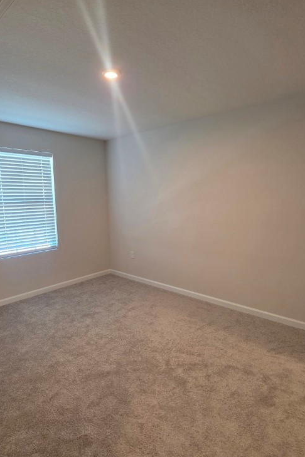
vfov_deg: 86.9
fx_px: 241
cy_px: 224
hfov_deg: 64.5
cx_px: 158
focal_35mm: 19
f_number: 1.9
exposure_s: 1/60
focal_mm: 2.2
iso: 200
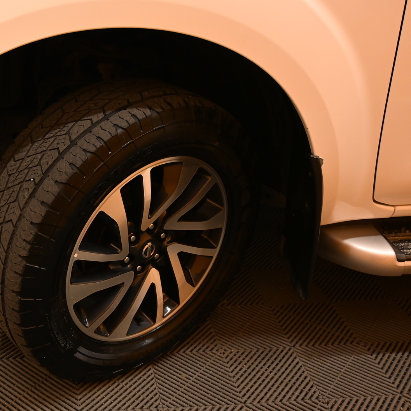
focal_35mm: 43
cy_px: 203
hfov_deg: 38.1
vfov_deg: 39.2
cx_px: 97
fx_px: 578
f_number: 4
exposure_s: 1/40
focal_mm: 22
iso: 500
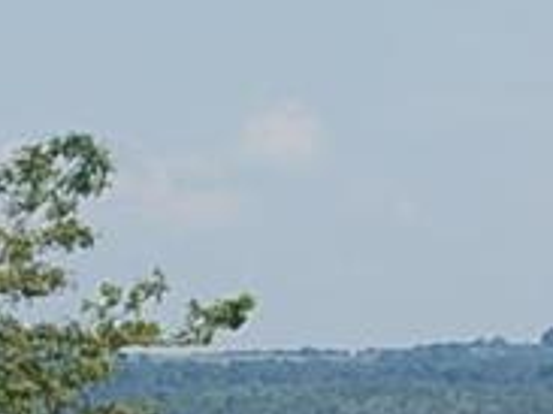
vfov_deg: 2.7
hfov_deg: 3.6
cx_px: 335
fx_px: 8834
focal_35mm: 553
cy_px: 62
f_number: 9
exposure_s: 1/320
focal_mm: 55
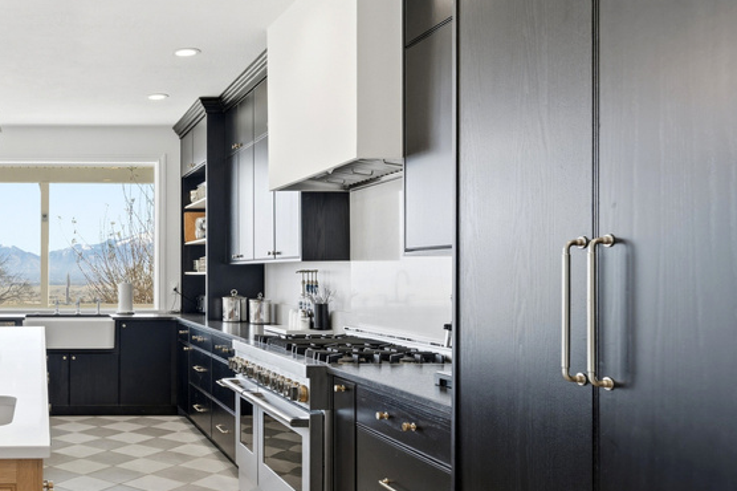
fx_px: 716
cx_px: 60
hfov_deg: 48.2
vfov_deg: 37.7
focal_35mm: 35
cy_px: 284
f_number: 8
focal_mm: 19
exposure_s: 1/1600
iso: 320
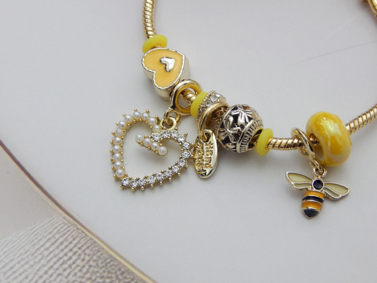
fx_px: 1133
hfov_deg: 18.9
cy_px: 142
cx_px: 188
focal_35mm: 104
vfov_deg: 14.2
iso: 400
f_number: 4.5
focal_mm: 18.7
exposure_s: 1/20
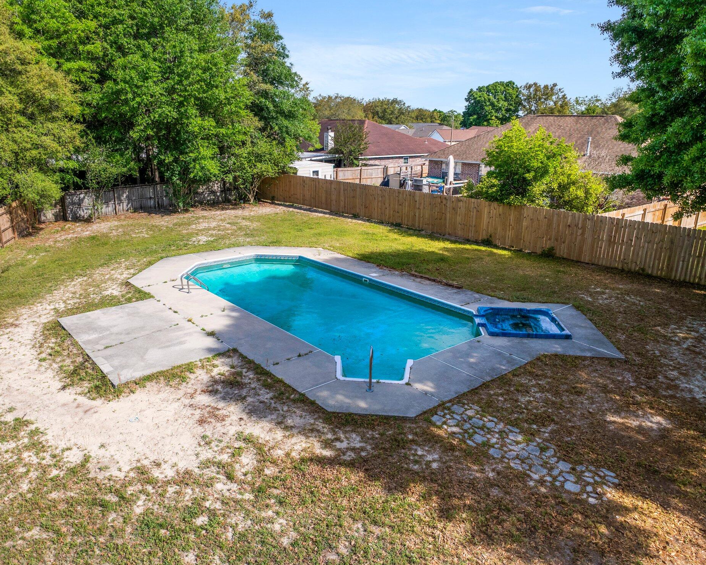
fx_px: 543
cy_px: 288
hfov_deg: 65.9
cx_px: 318
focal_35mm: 26
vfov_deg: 54.9
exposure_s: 1/80
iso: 160
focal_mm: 12.29
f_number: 2.8
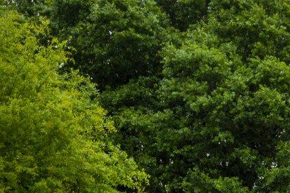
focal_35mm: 144
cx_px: 566
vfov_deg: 8.8
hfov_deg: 12.6
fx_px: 1159
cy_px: 417
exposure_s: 1/60
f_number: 9
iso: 100
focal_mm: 30
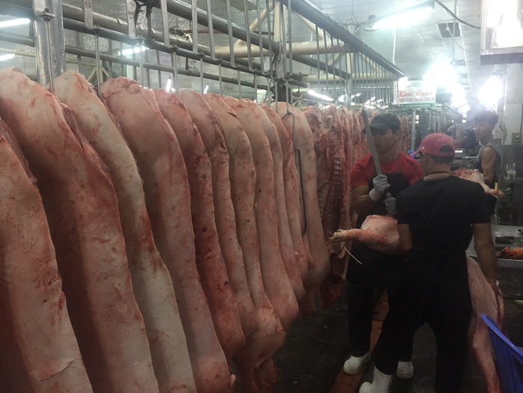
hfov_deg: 61.6
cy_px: 196
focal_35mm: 29
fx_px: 438
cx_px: 262
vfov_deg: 48.3
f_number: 2.2
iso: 160
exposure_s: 1/33
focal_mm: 4.15
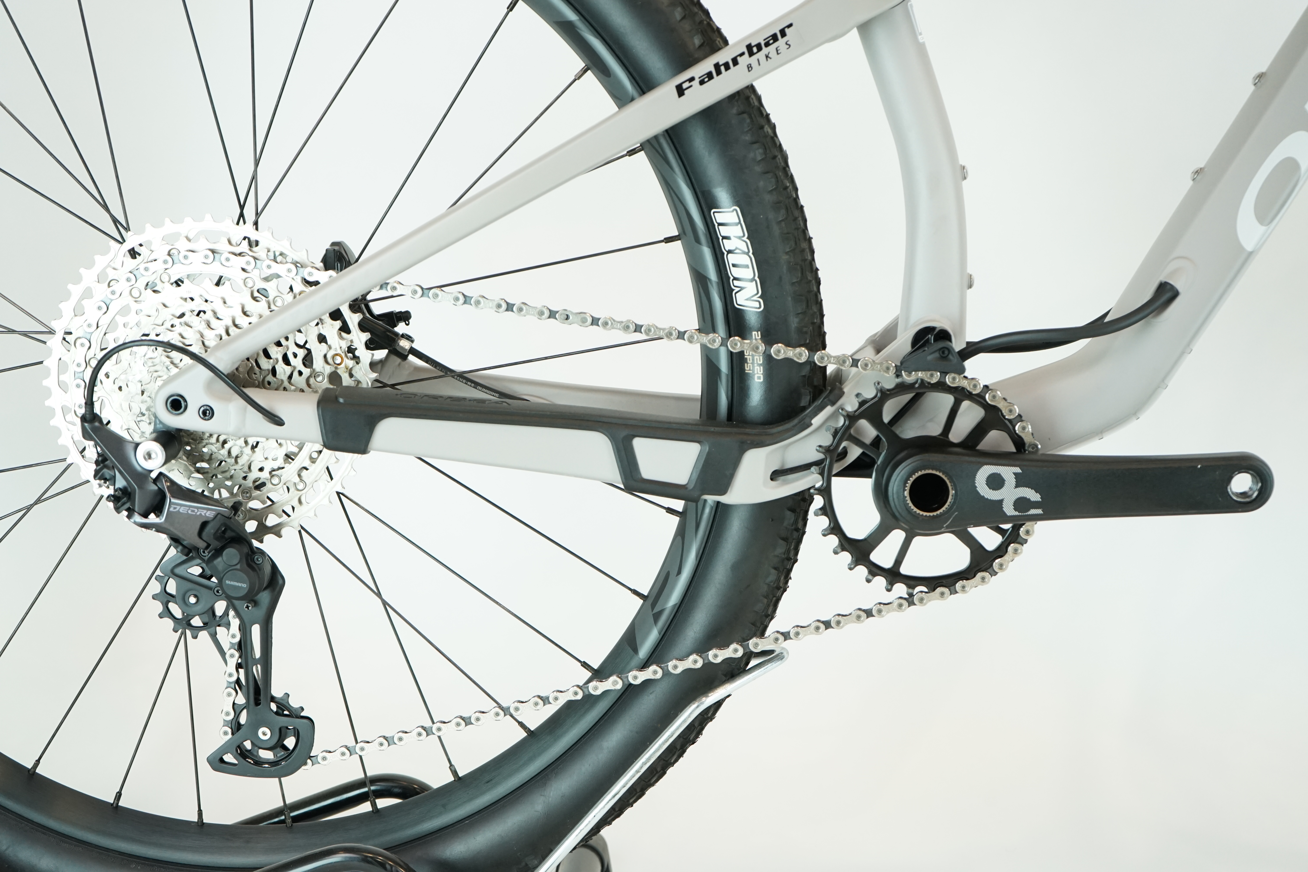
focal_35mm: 52
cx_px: 654
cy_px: 436
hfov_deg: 38.2
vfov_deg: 26.0
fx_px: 1889
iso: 1600
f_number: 5.6
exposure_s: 1/200
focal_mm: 52
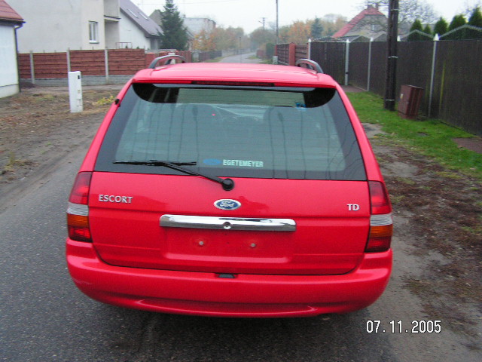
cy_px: 181
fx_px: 501
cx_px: 241
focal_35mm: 36
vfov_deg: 39.7
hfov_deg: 51.4
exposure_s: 1/20
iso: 200
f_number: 3.2
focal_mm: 6
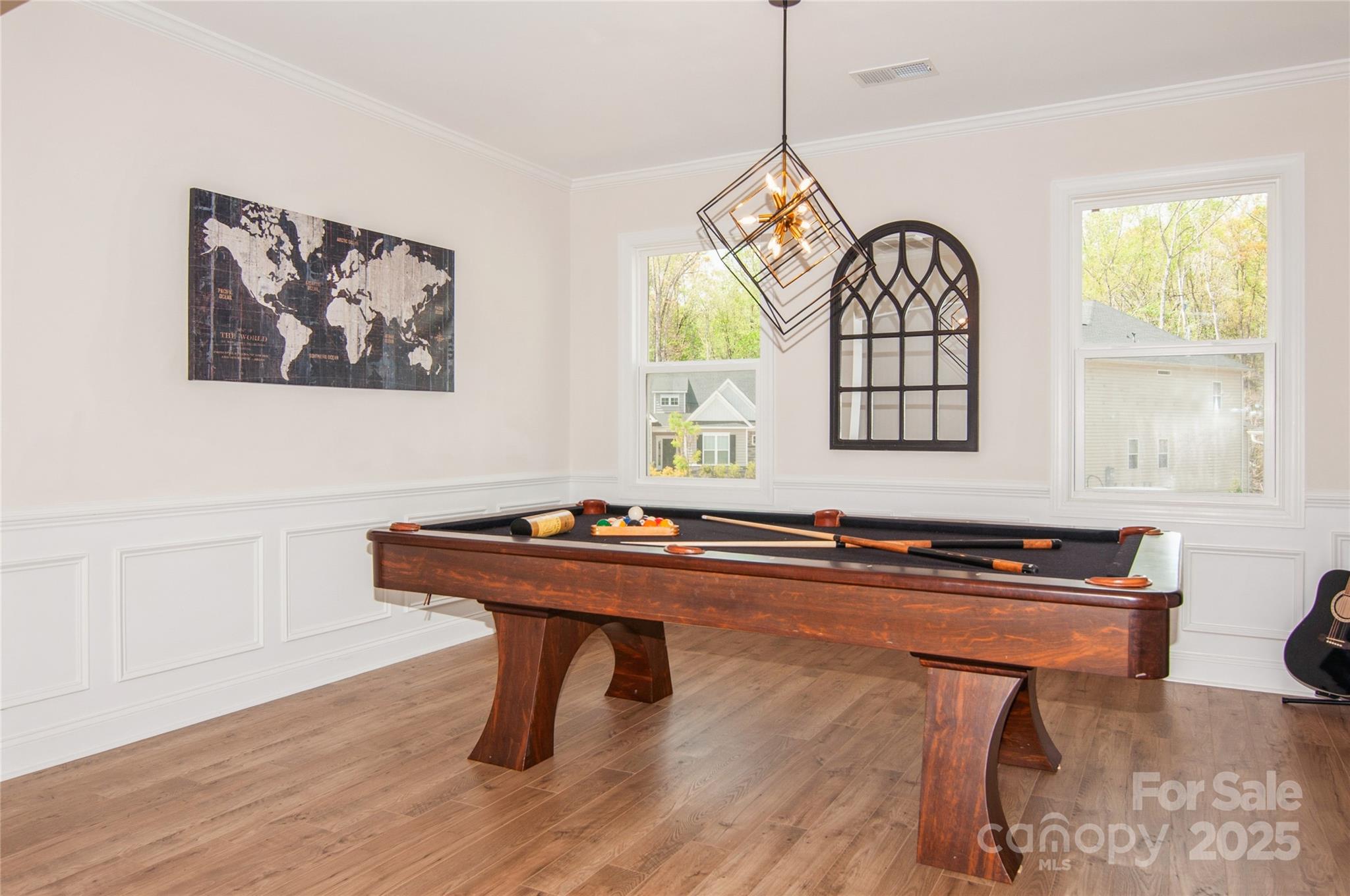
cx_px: 675
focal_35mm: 24
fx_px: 899
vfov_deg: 53.0
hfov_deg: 73.8
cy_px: 448
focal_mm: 16
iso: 200
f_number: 8
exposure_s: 1/125
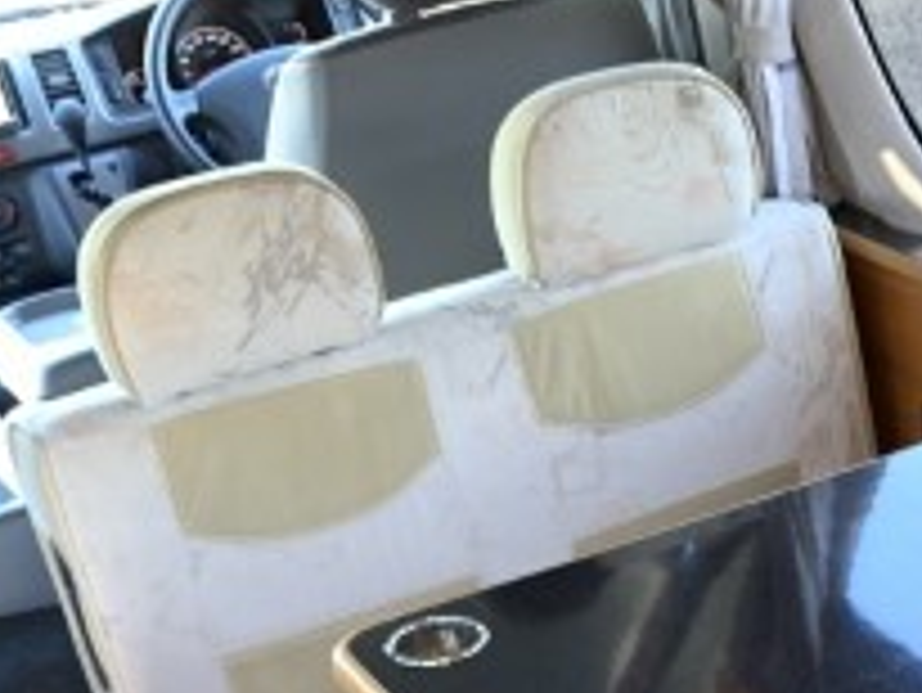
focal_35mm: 81
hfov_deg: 23.8
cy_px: 814
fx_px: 2159
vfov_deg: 17.4
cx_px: 715
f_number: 1.8
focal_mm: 4.25
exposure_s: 1/60
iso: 125
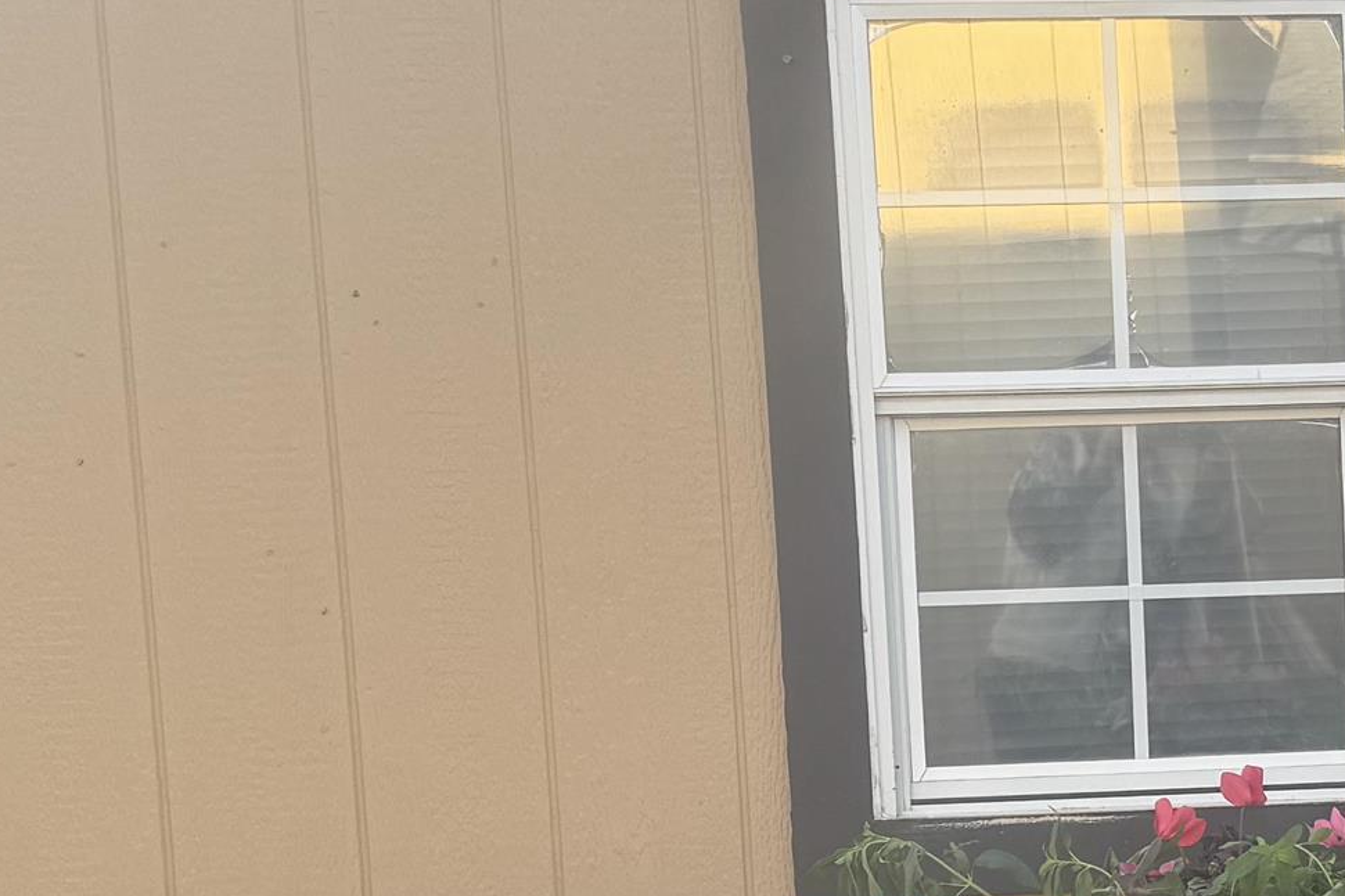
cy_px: 687
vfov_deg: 17.2
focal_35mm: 79
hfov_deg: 24.3
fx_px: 2951
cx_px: 1402
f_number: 1.78
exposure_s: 1/358
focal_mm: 6.76
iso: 80
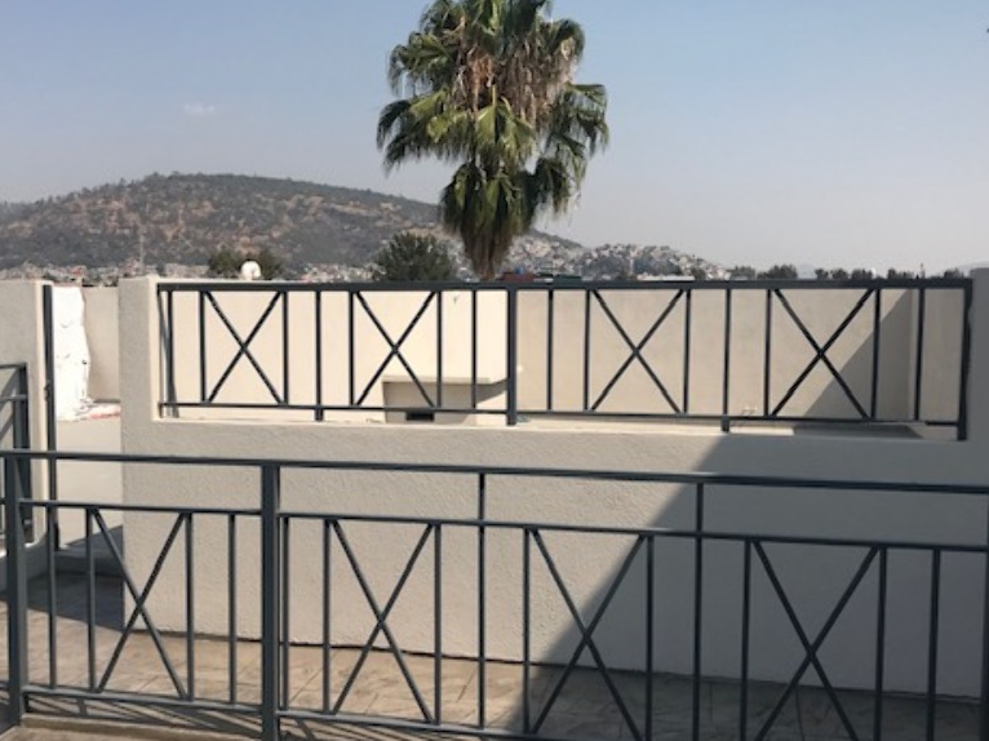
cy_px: 392
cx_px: 426
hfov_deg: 47.7
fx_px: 1114
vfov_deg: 36.8
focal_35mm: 39
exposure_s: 1/3425
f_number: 1.8
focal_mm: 3.99
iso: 20
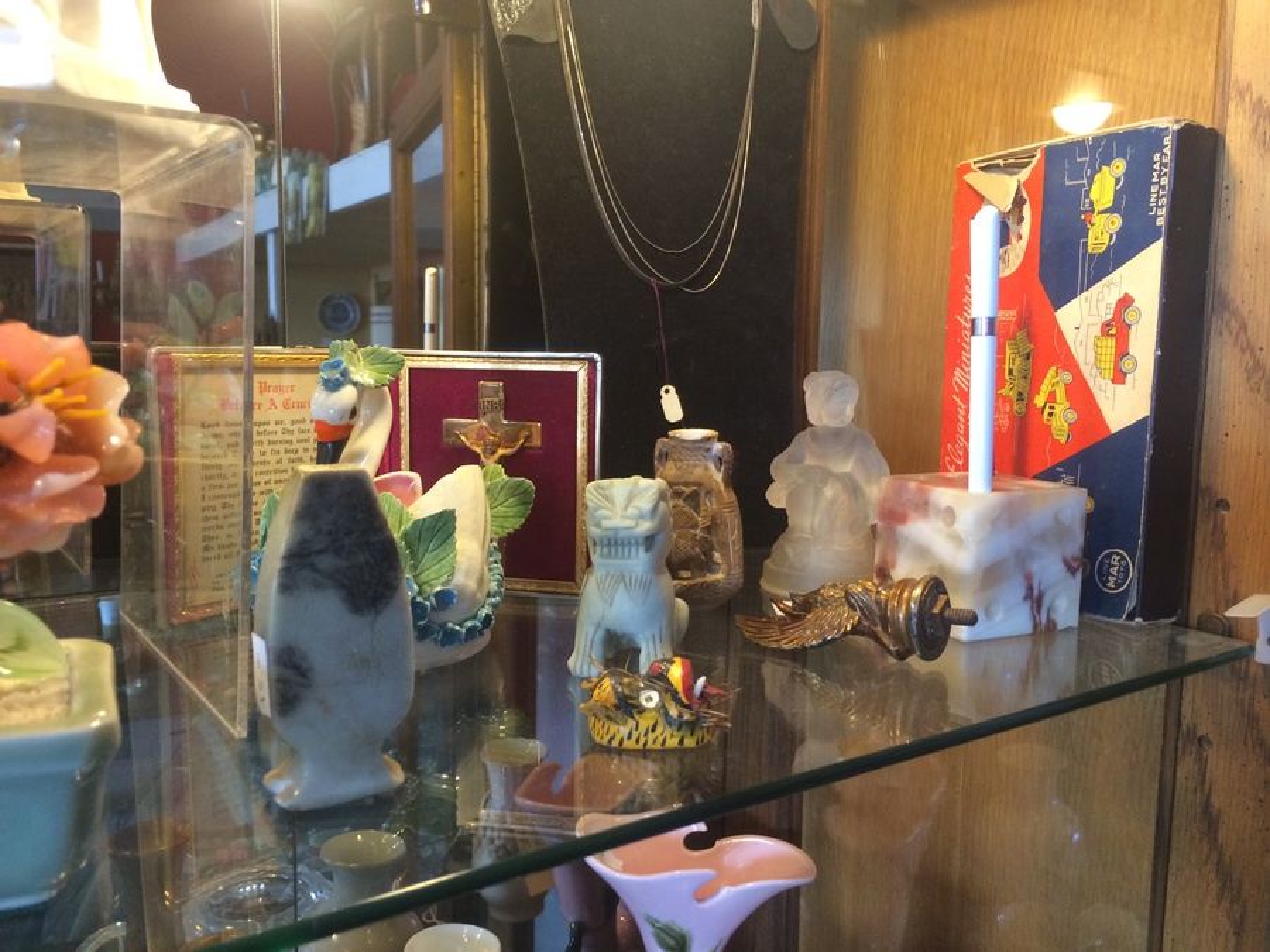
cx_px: 635
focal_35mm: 30
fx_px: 1101
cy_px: 476
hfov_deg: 60.0
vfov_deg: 46.8
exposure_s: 1/30
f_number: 2.2
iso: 160
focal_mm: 4.12
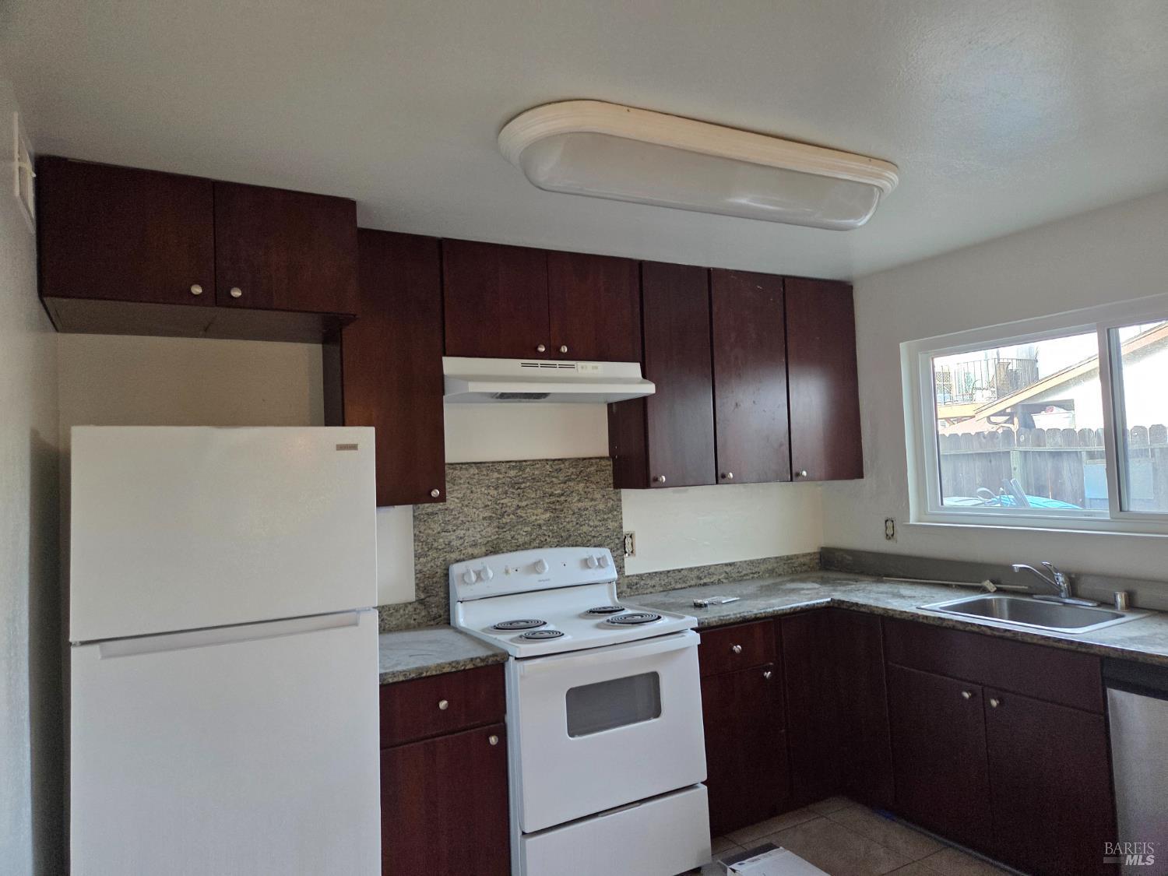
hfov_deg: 73.9
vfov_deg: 58.9
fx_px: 776
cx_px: 584
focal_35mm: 23
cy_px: 438
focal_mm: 5.4
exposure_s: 1/180
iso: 250
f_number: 1.8
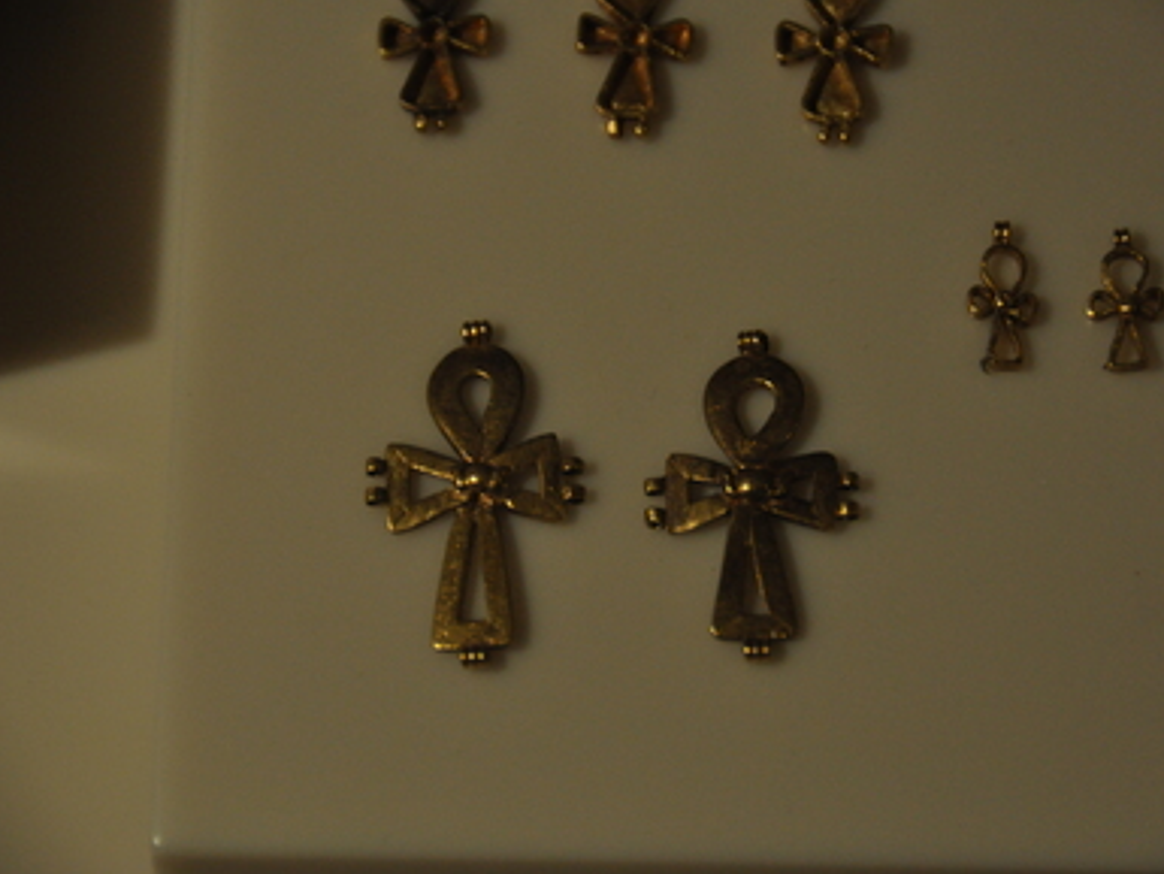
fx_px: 11066
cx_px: 599
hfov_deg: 6.0
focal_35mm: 329
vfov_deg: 4.5
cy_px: 435
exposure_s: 1/250
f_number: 5.6
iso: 1000
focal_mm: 200
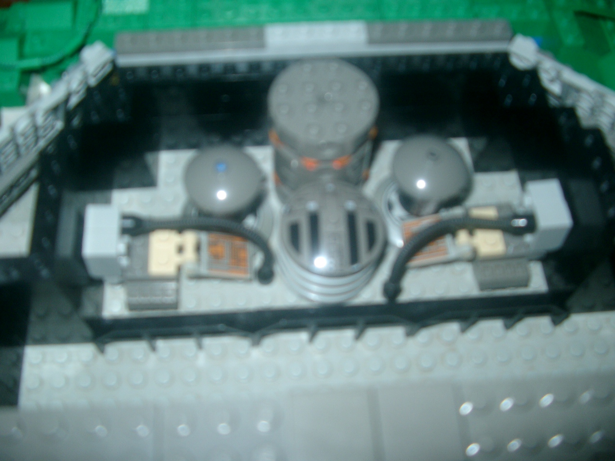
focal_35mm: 37
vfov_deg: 38.7
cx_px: 308
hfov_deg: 50.1
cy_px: 230
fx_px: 657
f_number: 2.6
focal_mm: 7.6
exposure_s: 1/60
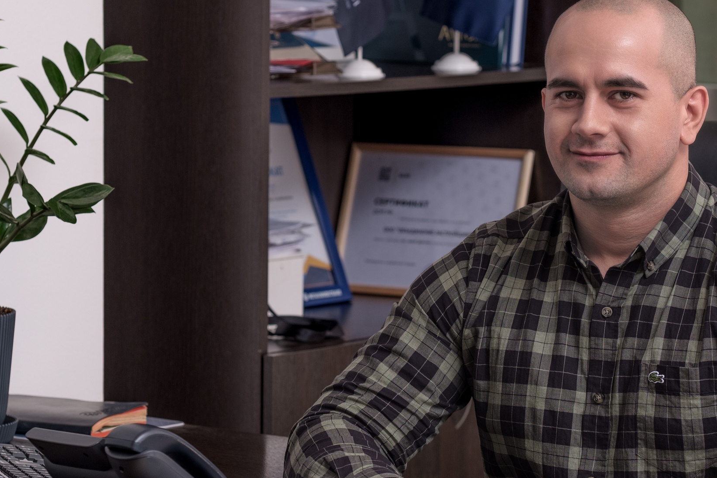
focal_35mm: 211
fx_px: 4202
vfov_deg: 6.5
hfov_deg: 9.8
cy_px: 247
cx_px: 339
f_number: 4
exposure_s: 1/200
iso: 160
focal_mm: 90
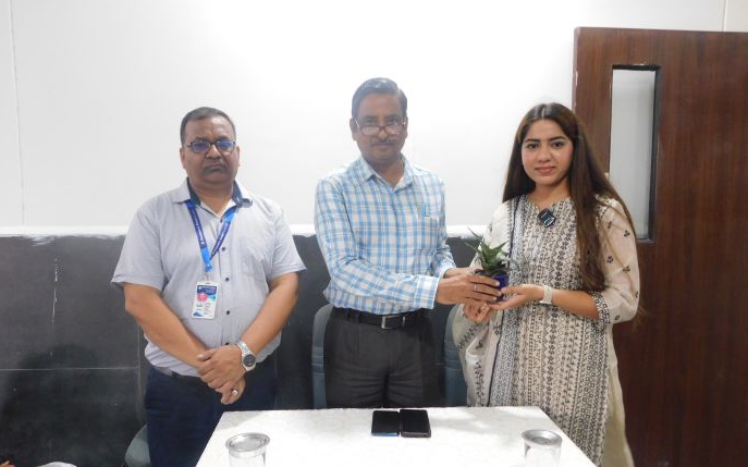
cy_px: 254
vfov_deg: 45.9
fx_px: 550
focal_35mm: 27
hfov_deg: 68.4
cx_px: 376
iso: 400
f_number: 3.1
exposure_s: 1/20
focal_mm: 4.5
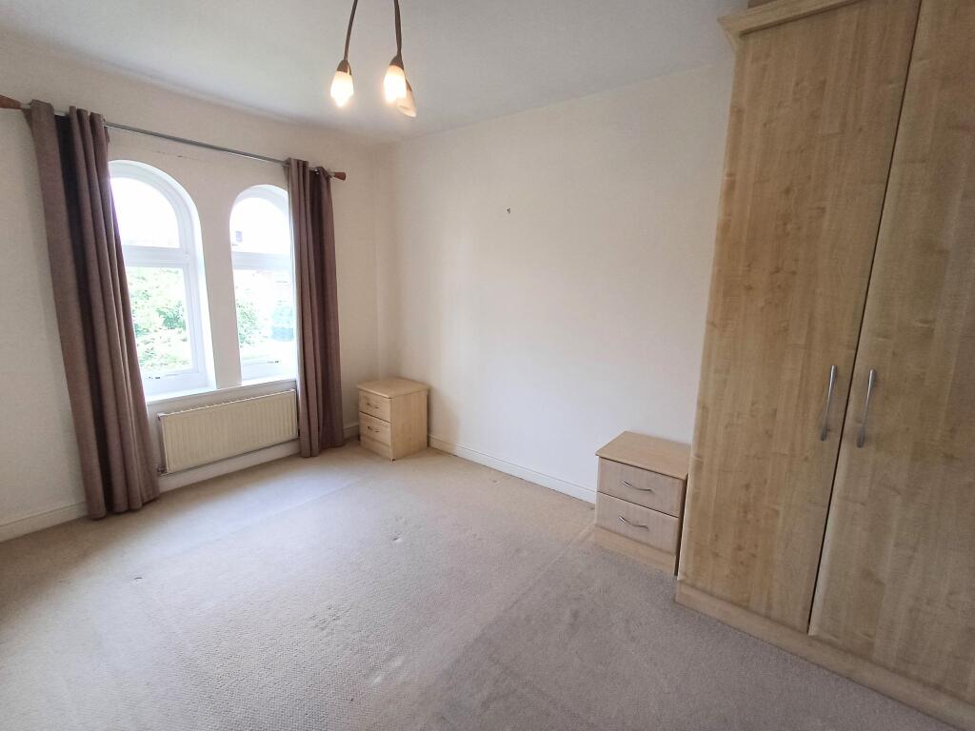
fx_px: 451
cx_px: 488
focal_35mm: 16
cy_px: 366
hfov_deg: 94.5
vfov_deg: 78.1
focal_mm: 1.64
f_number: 2.2
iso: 100
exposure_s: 1/100
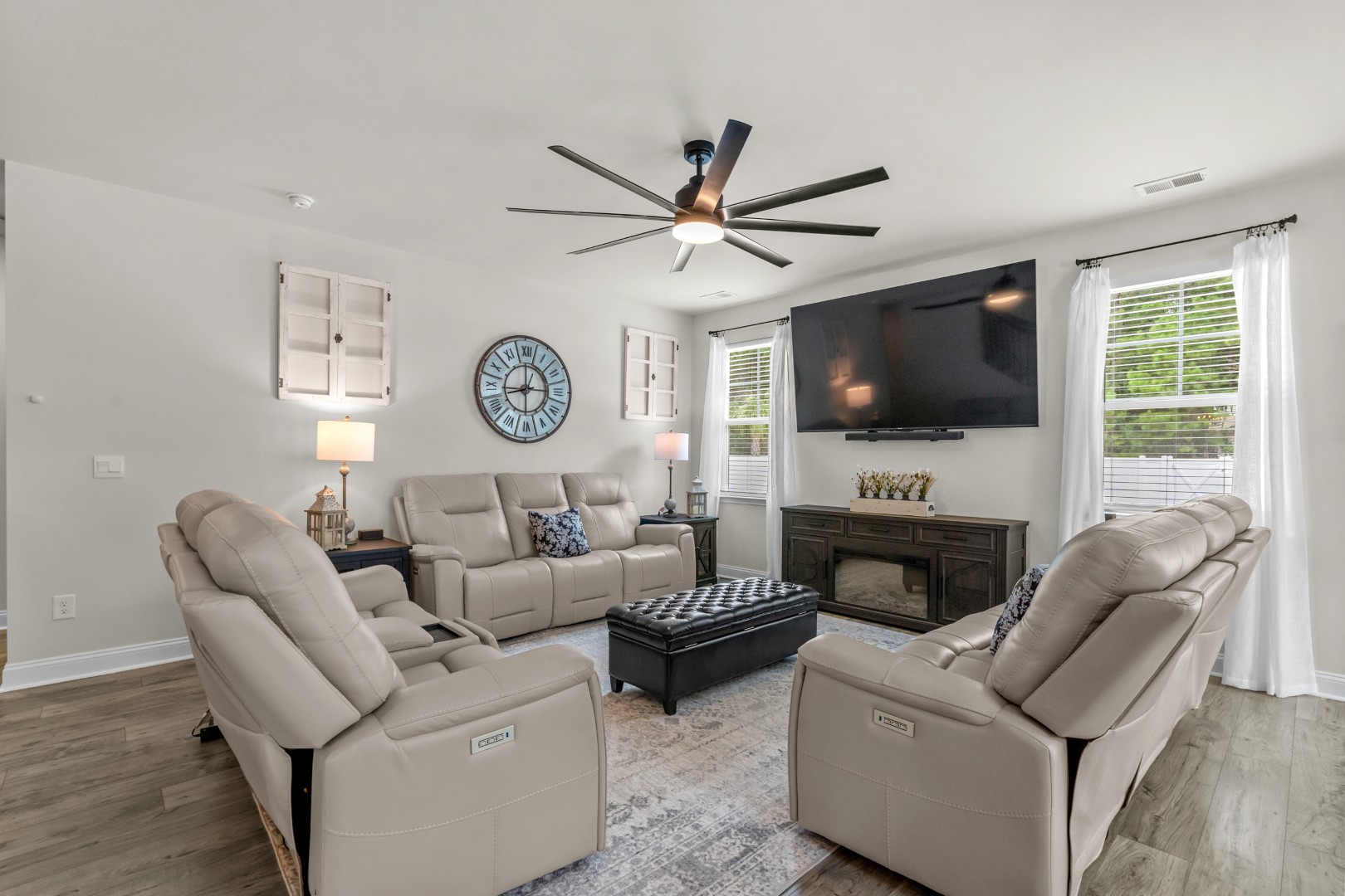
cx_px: 672
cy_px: 448
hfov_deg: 96.7
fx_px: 598
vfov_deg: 73.7
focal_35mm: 16
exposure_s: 1/15
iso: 640
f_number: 8
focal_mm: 16
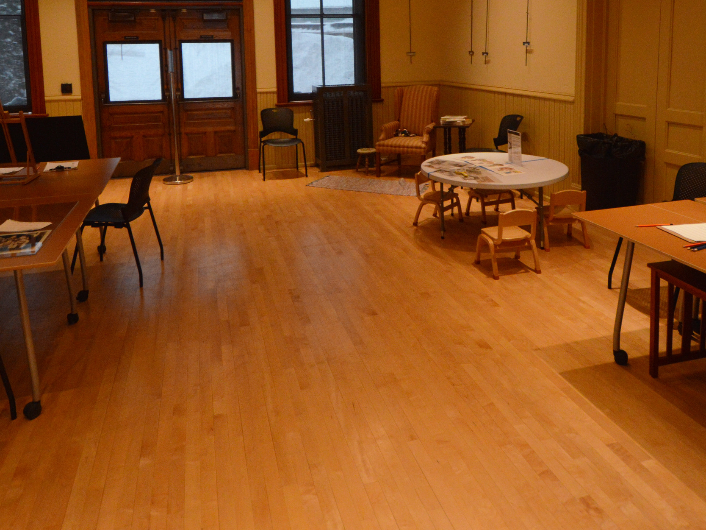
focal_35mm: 26
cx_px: 357
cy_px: 107
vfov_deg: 49.9
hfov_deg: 67.3
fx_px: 530
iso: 800
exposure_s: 1/250
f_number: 3.5
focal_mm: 10
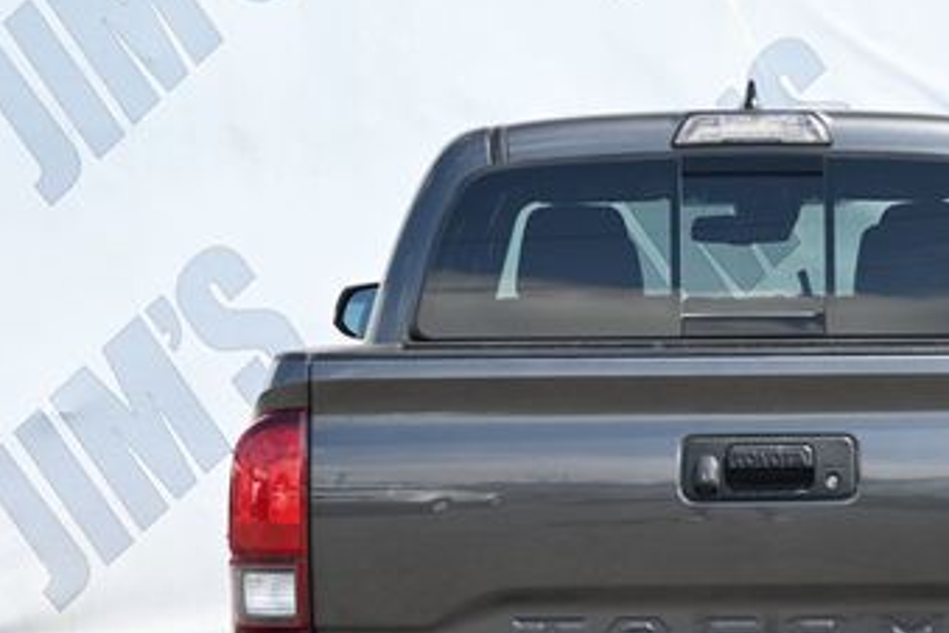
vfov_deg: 11.8
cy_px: 538
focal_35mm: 116
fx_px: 3056
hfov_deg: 17.5
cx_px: 756
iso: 320
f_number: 5.6
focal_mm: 41
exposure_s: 1/250
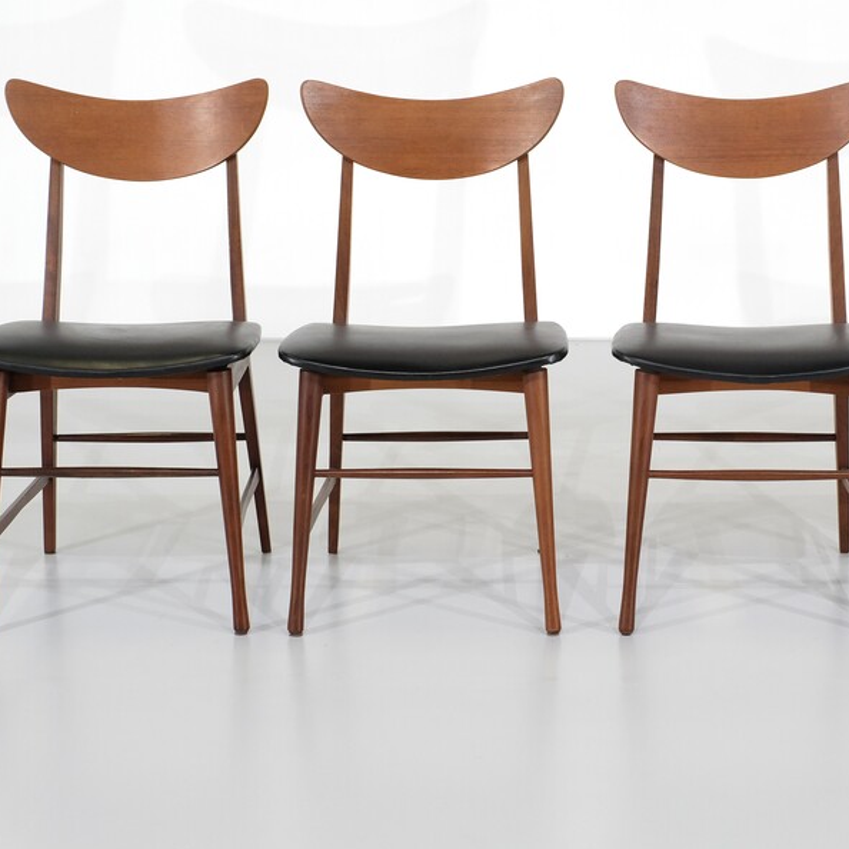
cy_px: 340
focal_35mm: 91
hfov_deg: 19.0
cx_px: 619
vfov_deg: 19.1
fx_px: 2525
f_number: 5.6
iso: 800
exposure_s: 1/75
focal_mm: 35
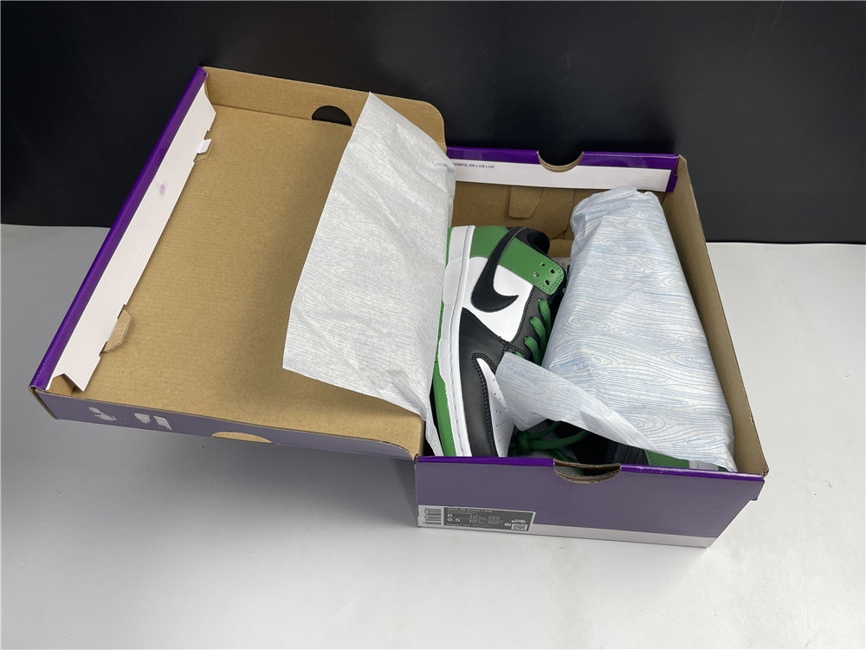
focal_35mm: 26
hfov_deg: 67.3
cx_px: 433
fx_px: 650
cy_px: 325
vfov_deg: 53.1
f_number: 1.6
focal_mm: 4.2
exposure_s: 1/121
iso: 50
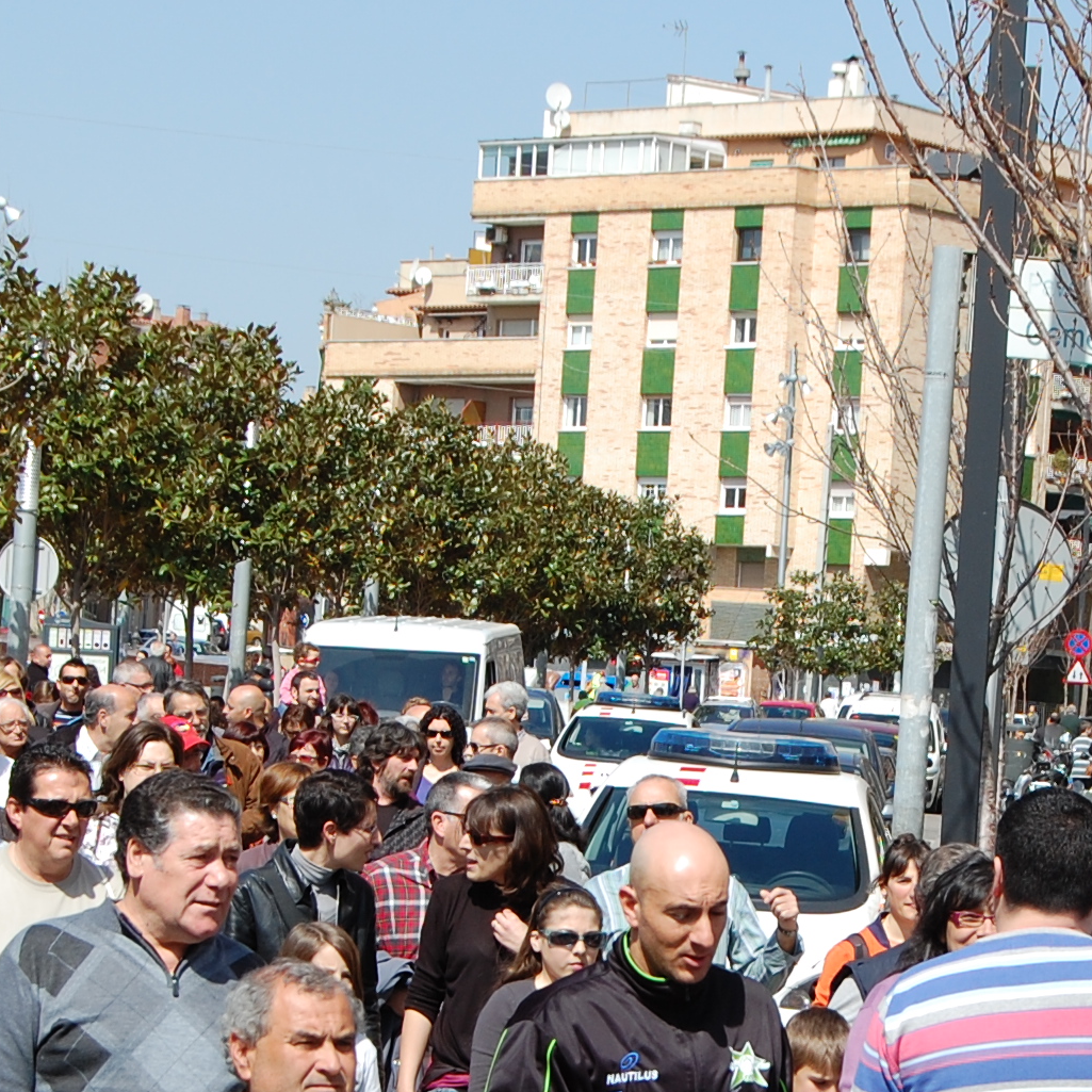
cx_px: 730
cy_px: 946
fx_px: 5068
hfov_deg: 12.3
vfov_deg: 12.2
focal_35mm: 142
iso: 200
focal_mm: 38
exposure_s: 1/320
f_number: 9
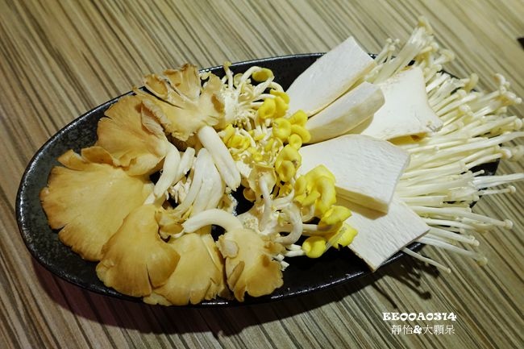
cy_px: 174
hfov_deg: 73.8
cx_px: 262
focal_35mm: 24
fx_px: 349
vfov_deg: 53.1
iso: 640
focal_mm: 8.8
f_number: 2.5
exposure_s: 1/30
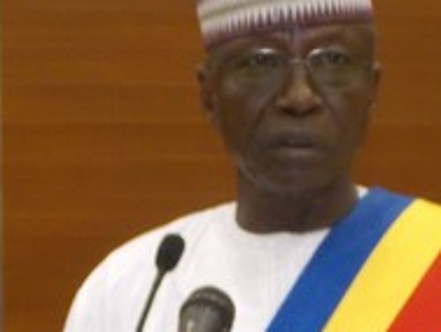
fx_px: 3161
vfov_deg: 6.0
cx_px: 341
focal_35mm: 248
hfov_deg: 8.0
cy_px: 222
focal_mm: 13.9
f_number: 4.3
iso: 320
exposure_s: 1/30
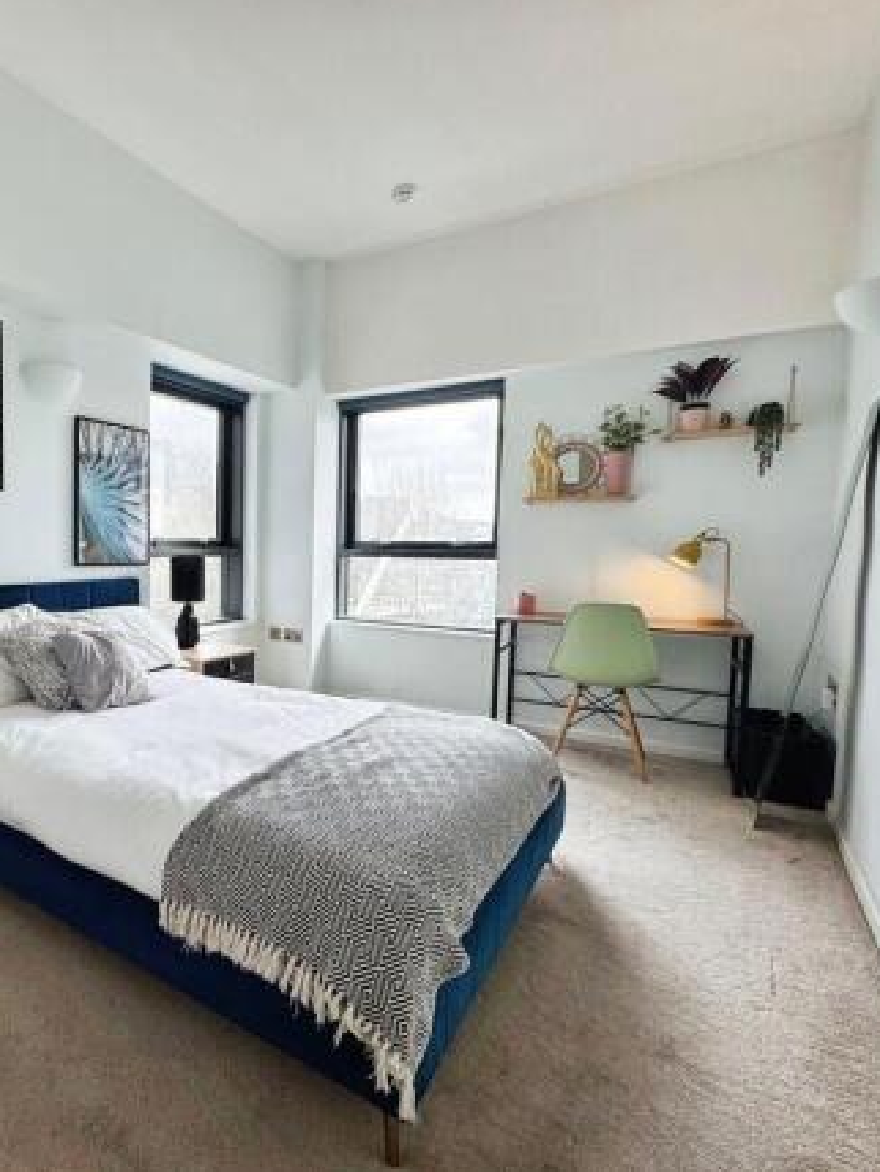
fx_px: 644
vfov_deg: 84.6
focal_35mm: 19
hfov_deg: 63.1
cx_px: 182
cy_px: 583
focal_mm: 2.22
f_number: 2.2
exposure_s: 1/100
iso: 40
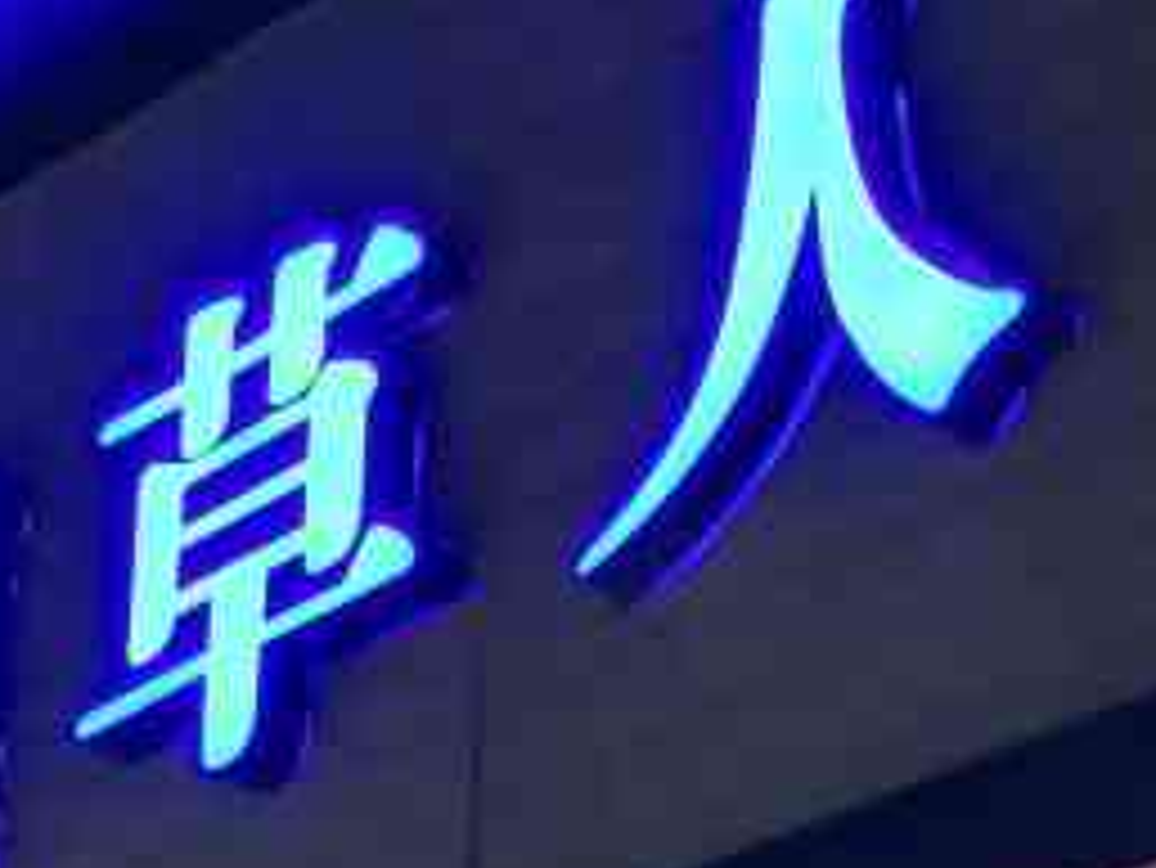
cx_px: 693
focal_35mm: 127
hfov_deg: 15.5
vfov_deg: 10.5
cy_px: 1873
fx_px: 4243
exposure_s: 1/33.3
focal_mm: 3.95
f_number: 2.2
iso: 200
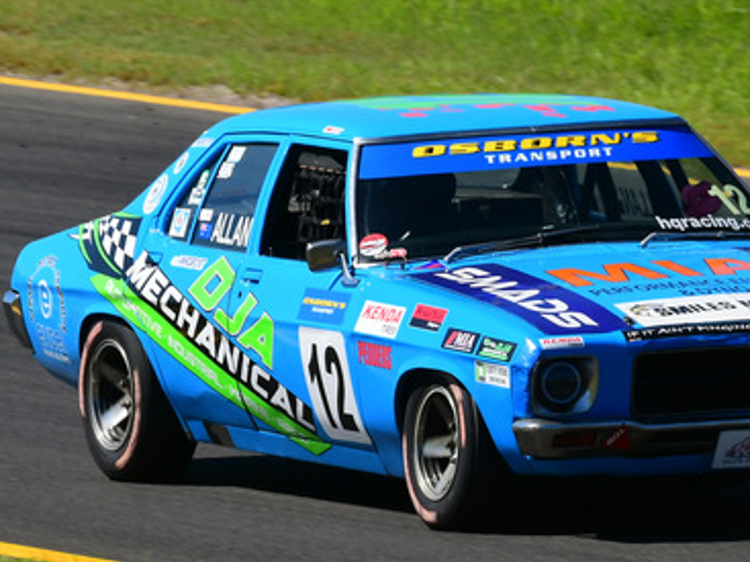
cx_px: 550
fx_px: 24518
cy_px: 276
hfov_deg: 1.8
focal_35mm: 1132
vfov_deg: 1.3
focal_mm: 360
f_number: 13
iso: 500
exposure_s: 1/640
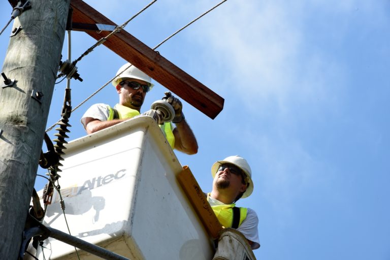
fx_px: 2058
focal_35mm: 190
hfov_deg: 10.8
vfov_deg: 7.2
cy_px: 130
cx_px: 195
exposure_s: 1/160
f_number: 18
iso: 640
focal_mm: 190
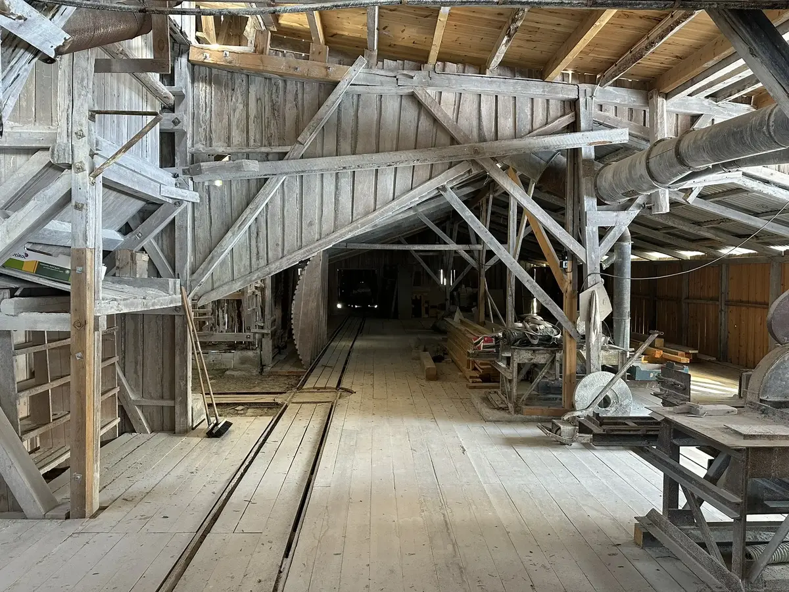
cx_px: 394
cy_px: 296
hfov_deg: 71.6
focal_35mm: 24
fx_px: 547
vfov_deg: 56.8
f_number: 1.78
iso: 250
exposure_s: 1/50
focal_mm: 6.86
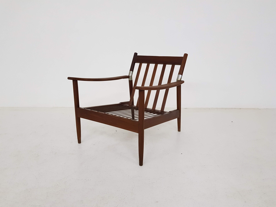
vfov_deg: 53.1
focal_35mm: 26
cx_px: 138
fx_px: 207
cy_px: 104
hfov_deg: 67.3
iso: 200
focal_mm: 4.2
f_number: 1.7
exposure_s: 1/50
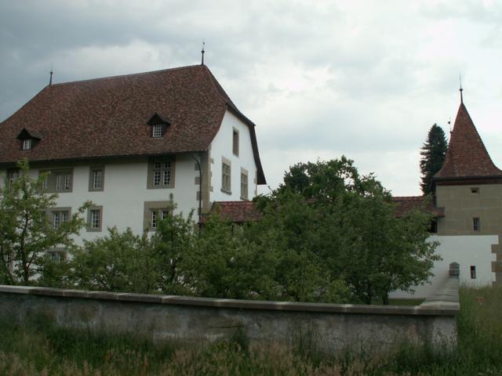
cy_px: 188
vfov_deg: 40.7
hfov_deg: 52.6
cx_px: 251
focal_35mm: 35
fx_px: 508
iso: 50
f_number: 3.5
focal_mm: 5.86
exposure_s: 1/60
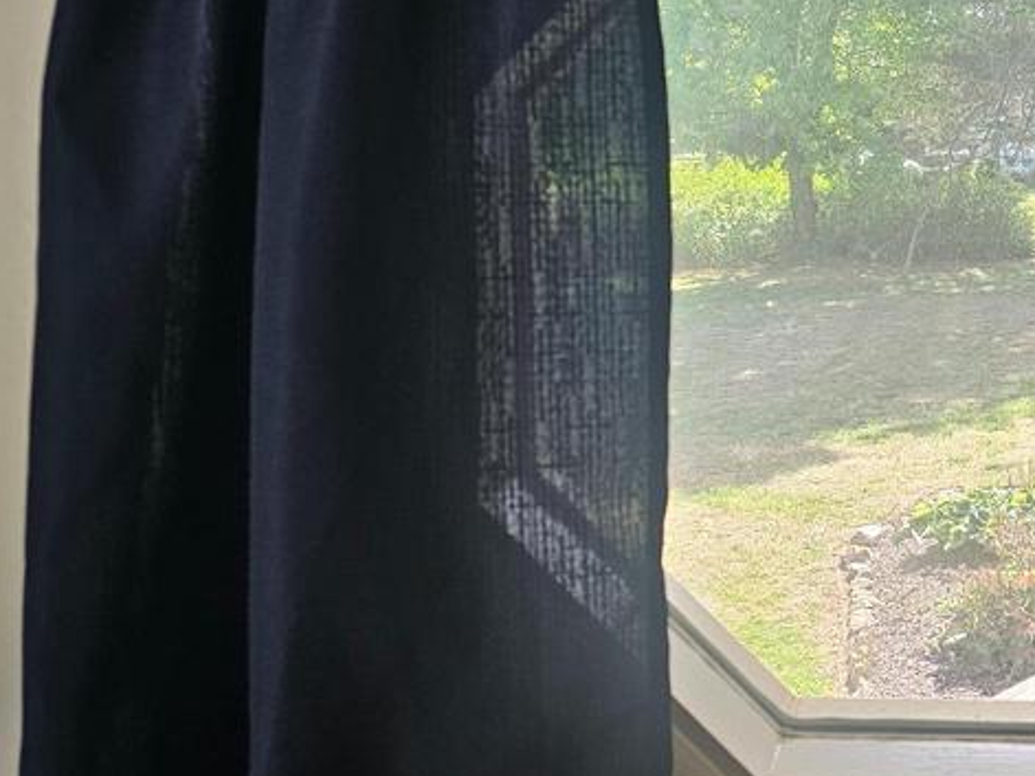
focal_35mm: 50
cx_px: 973
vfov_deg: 28.8
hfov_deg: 35.4
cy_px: 242
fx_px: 1495
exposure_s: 1/359
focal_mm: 6.3
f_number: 1.7
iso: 160
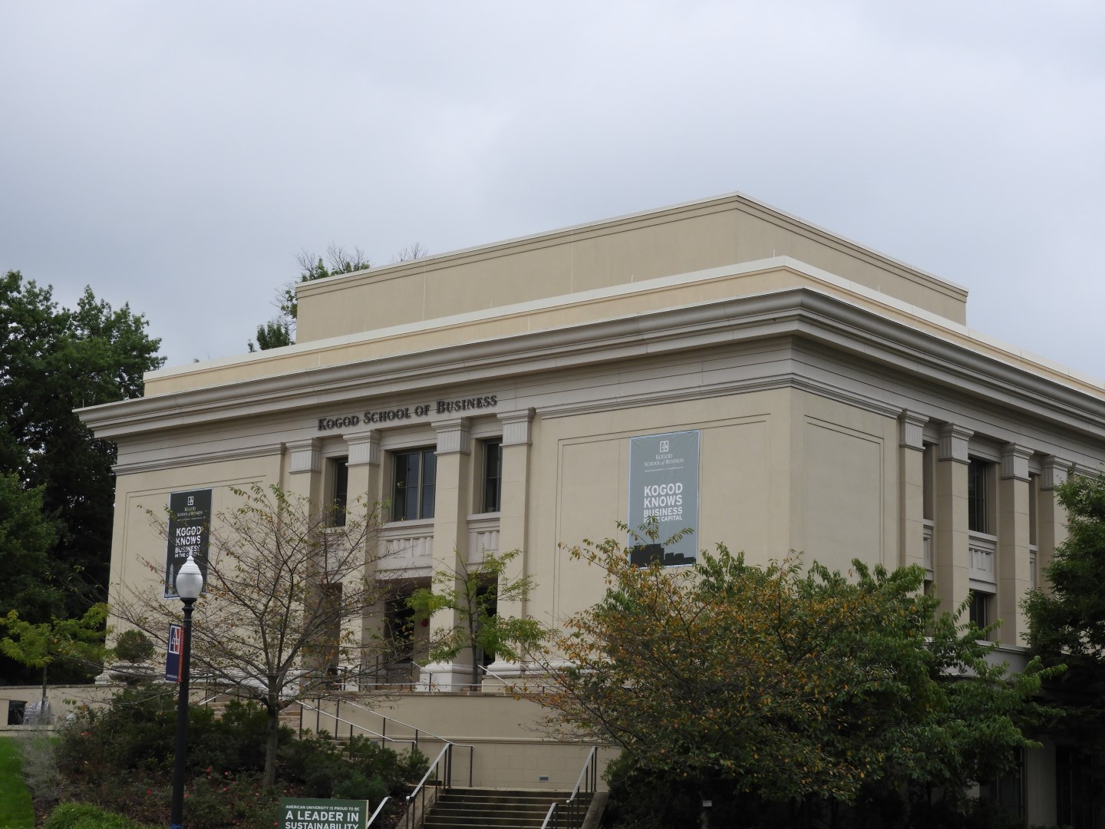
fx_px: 2075
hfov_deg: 29.8
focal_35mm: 65
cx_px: 552
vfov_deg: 22.6
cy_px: 414
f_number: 4.2
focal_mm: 11.6
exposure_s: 1/250
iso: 100
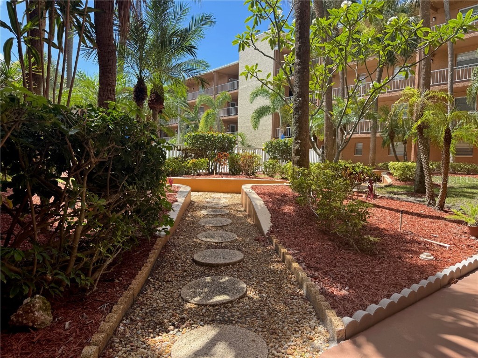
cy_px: 179
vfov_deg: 56.8
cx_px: 239
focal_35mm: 24
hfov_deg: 71.6
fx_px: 331
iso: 80
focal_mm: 6.76
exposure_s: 1/1215
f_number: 1.78
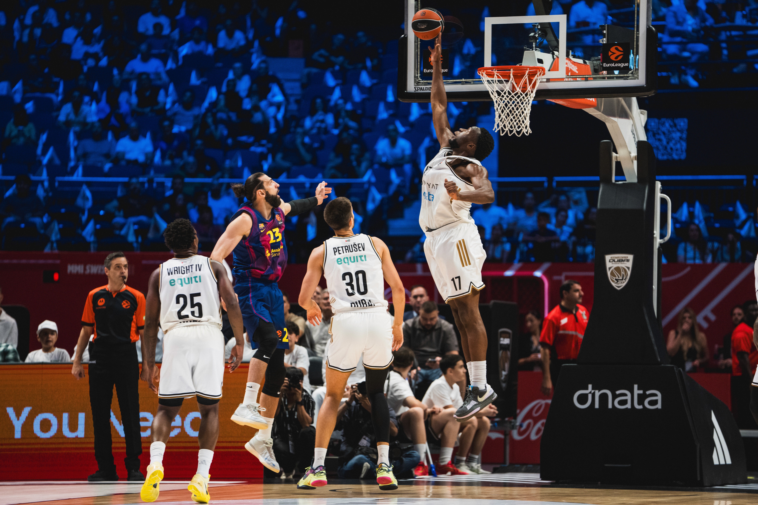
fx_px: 4211
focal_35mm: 200
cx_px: 379
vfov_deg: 6.9
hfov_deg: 10.3
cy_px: 252
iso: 3200
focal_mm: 200
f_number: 2.8
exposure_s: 1/1600
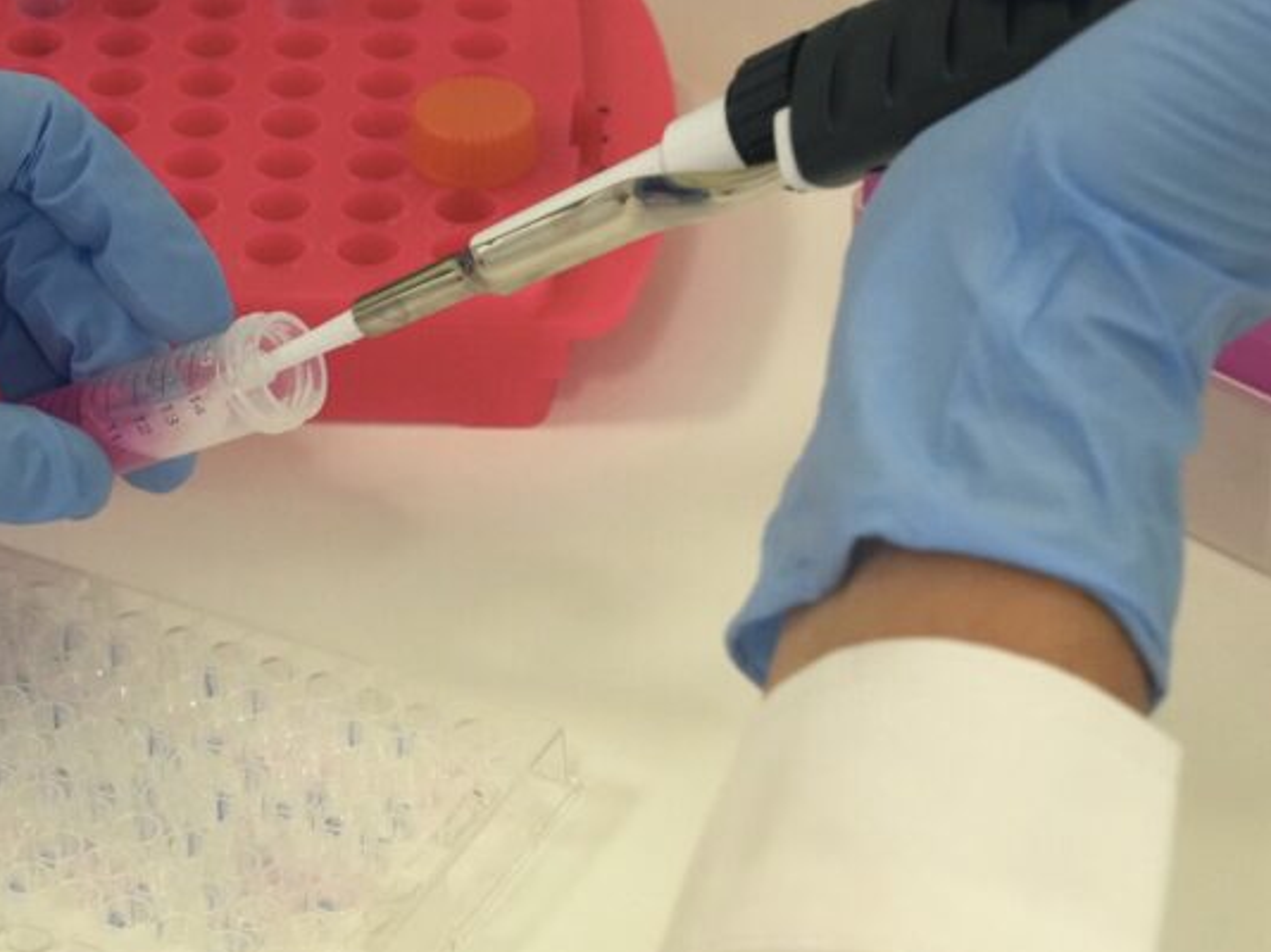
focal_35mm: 155
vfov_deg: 9.6
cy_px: 493
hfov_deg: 12.7
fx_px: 5689
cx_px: 359
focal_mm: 75
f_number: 9.5
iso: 5000
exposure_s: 1/250
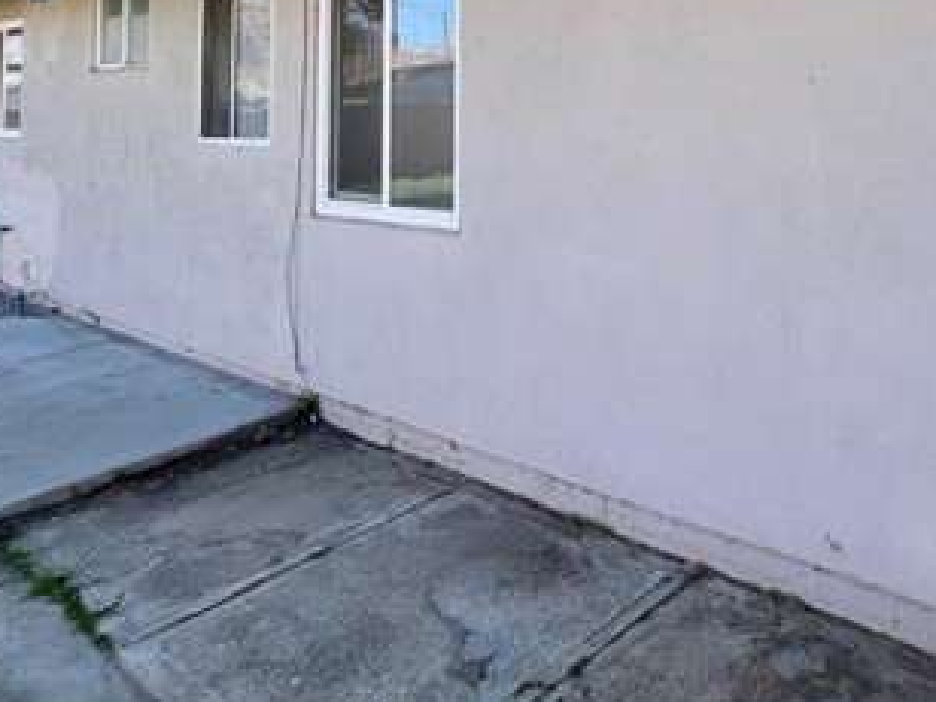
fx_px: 730
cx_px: 903
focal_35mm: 27
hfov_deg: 53.7
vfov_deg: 46.1
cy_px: 61
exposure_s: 1/438
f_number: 1.8
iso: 32
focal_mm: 1.57
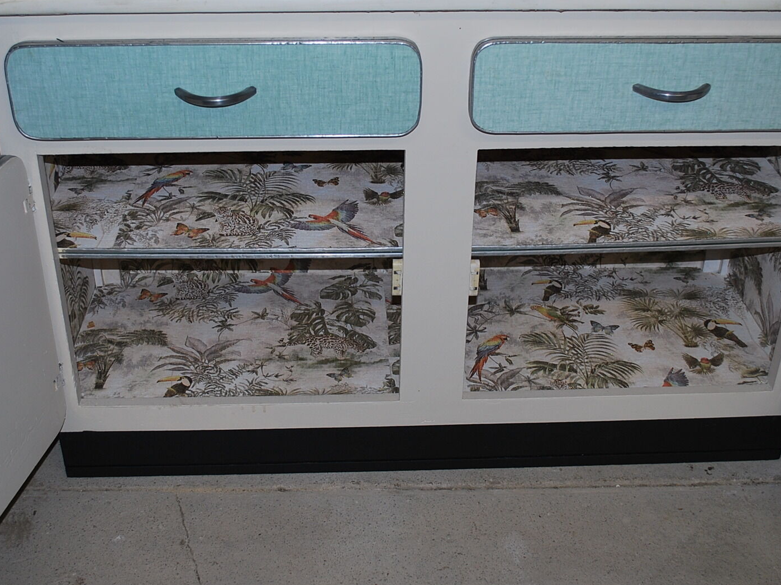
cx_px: 377
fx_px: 993
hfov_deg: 42.9
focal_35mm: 44
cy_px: 258
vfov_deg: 32.8
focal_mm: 22
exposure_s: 1/60
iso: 200
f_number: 4
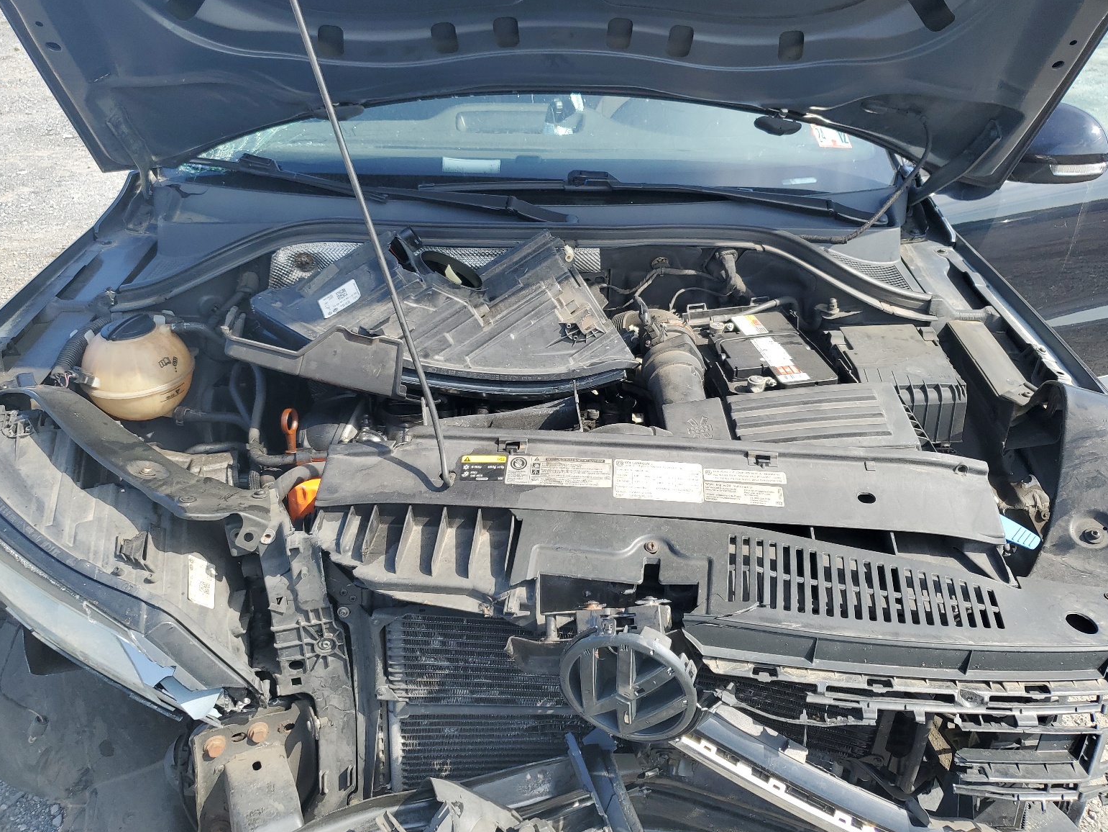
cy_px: 407
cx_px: 570
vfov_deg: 51.4
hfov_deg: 65.3
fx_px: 864
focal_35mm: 27
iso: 50
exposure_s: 1/769
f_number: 1.5
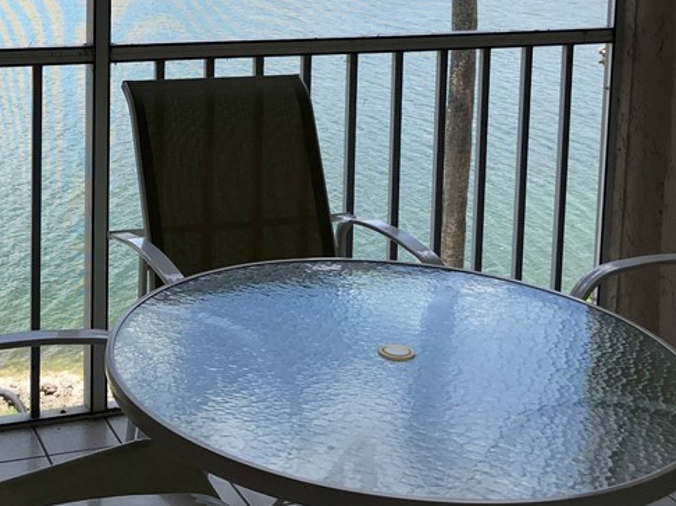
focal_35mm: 59
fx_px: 1152
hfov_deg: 32.1
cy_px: -18
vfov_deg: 23.6
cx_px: 172
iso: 20
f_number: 1.8
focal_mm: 3.99
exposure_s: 1/1033
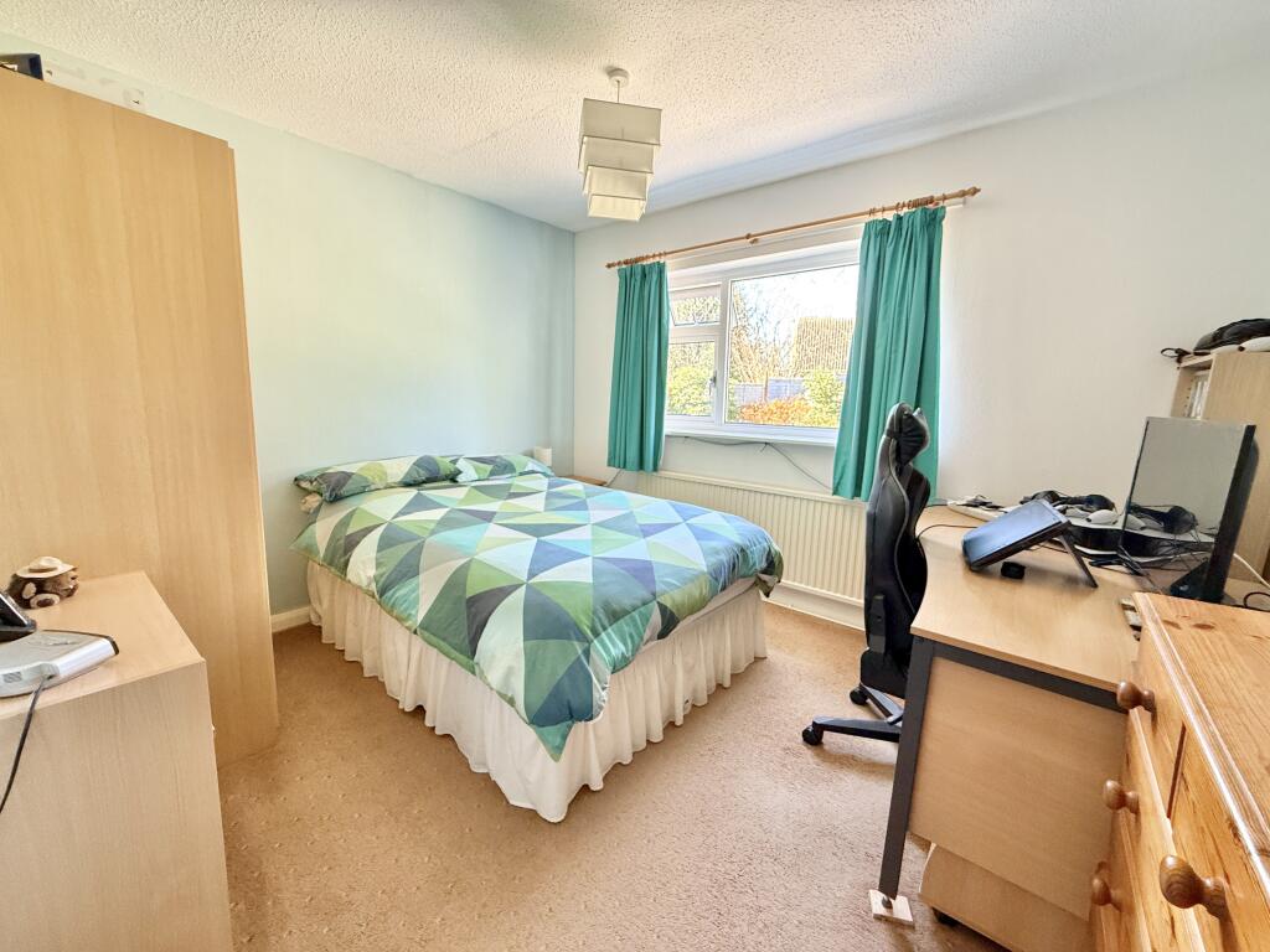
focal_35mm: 14
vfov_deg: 85.7
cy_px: 476
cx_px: 635
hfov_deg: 102.1
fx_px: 514
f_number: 2.2
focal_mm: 2.22
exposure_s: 1/64
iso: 320
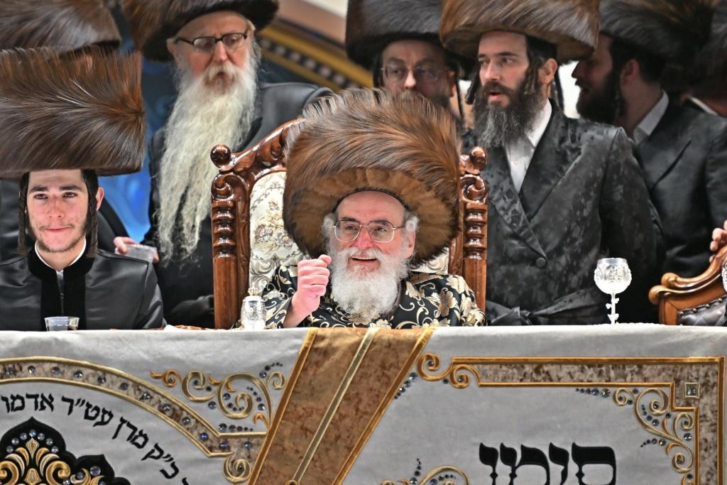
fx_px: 6059
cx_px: 364
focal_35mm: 300
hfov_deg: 6.9
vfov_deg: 4.6
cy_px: 242
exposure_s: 1/640
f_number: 2.8
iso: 640
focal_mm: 200
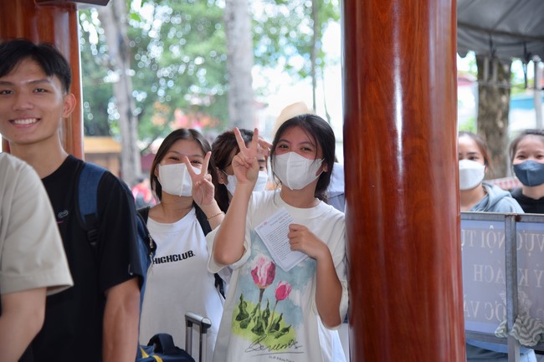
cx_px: 272
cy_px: 181
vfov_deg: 18.2
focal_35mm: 75
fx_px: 1133
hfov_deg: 27.0
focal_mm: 75
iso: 125
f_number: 4.5
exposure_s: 1/125
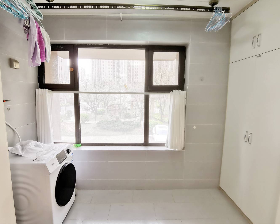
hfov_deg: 86.4
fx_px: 149
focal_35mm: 18
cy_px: 111
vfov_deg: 73.8
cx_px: 138
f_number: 2.2
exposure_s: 1/100
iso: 100
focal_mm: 2.26
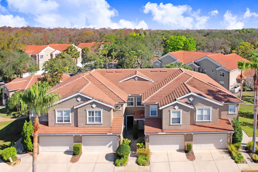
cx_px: 149
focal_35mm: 27
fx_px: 193
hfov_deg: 67.0
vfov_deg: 47.9
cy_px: 88
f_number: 2.8
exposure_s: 1/1000
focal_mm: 8.38
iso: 200
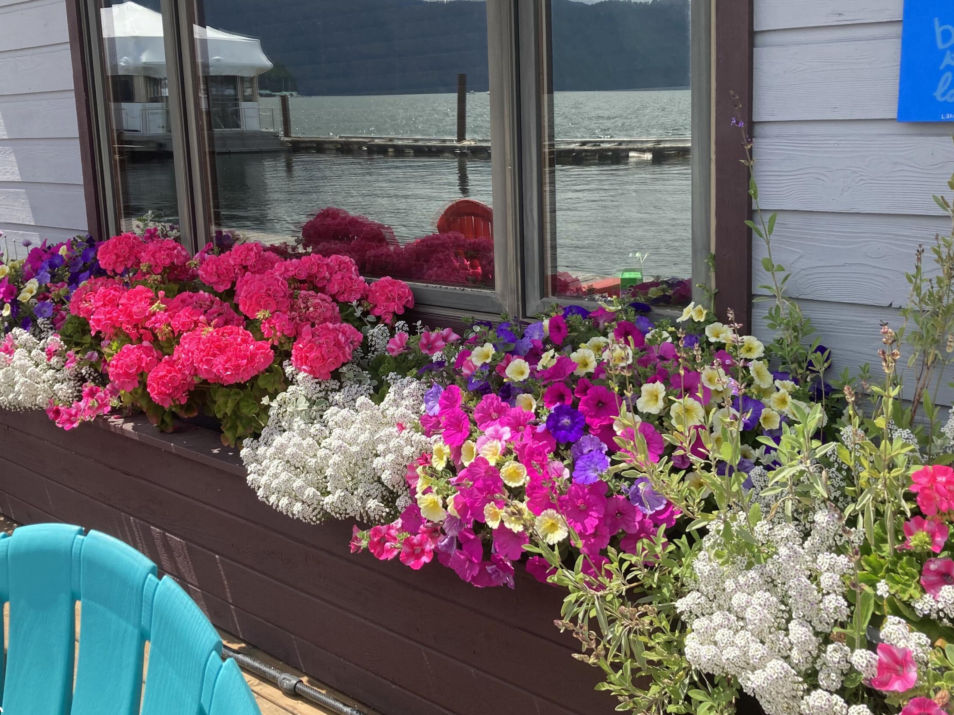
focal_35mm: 38
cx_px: 417
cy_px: 276
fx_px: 1047
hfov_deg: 48.9
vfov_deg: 37.5
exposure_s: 1/952
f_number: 1.8
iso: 20
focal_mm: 3.99
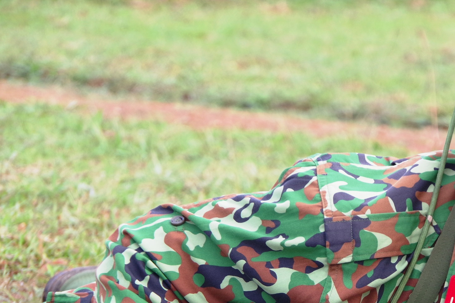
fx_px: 3412
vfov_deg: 5.1
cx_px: 383
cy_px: 273
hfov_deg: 7.6
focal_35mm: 270
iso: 800
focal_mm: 88
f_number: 6.3
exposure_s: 1/320
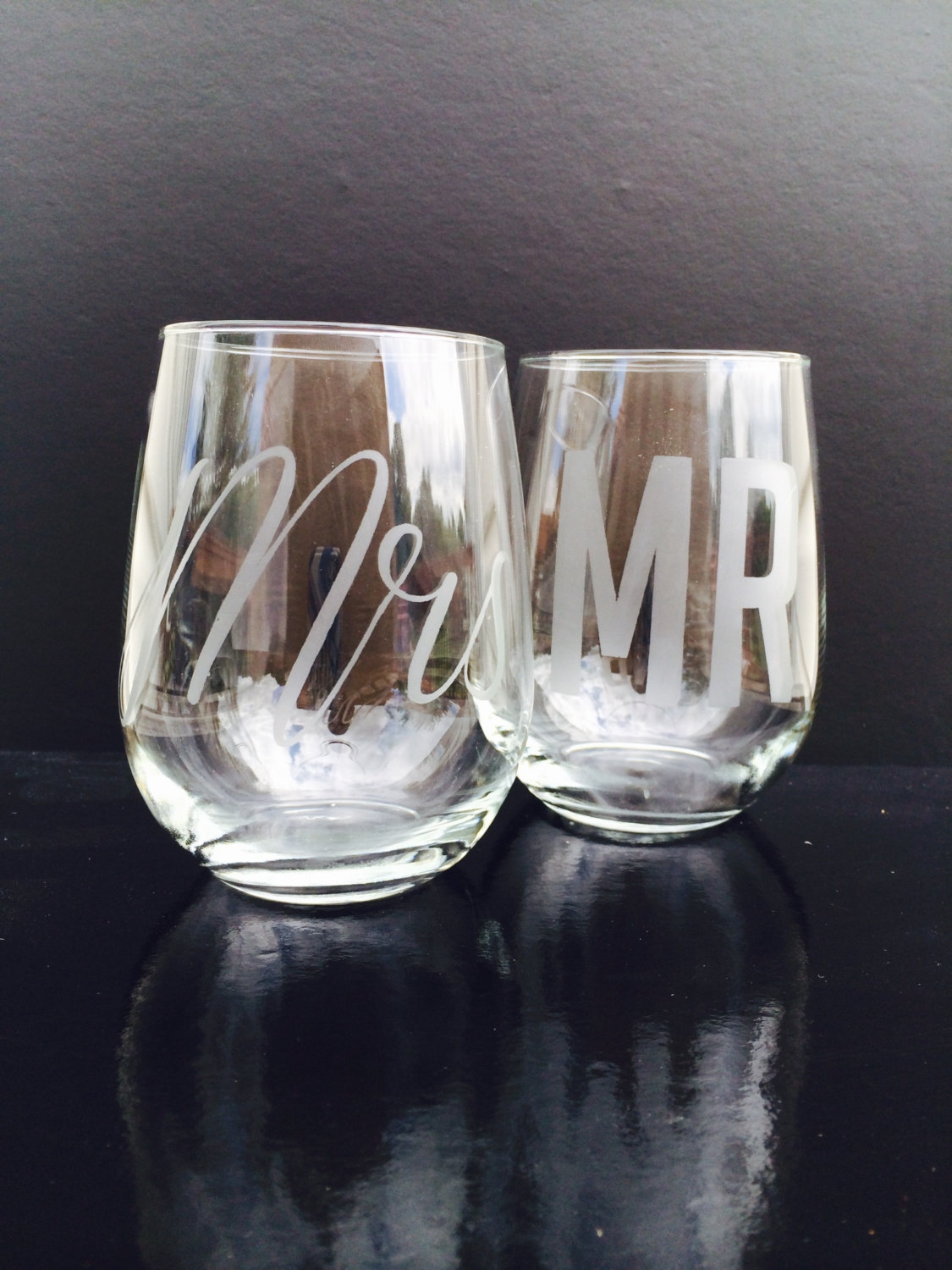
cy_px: 635
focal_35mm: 30
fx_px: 1100
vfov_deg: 60.0
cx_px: 476
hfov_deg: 46.8
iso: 32
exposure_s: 1/398
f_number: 2.2
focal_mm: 4.12
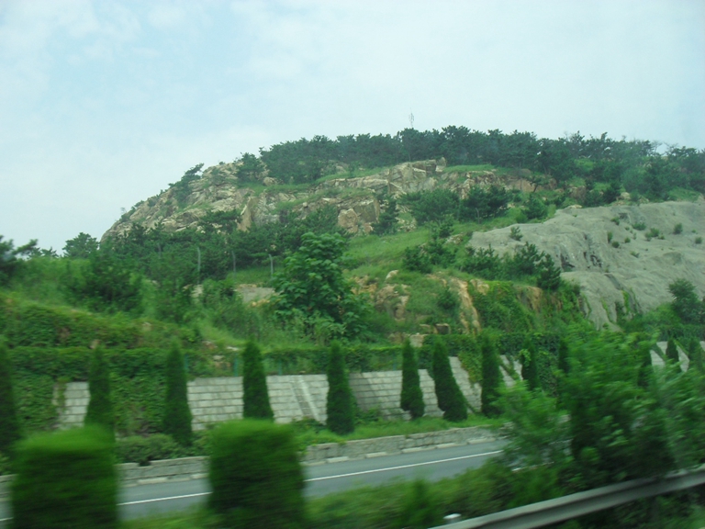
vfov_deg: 40.7
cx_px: 352
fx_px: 713
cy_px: 264
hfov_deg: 52.6
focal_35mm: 35
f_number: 8.4
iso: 100
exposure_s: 1/125
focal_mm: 6.3
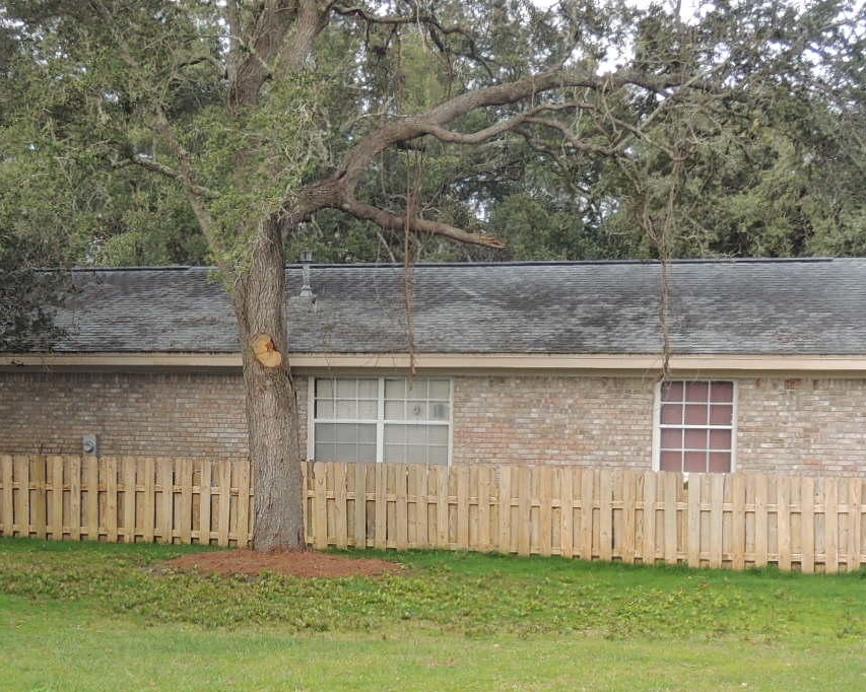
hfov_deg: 24.4
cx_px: 308
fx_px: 1999
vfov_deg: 19.5
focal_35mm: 78
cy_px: 507
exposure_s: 1/160
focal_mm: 5.3
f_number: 3.1
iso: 100
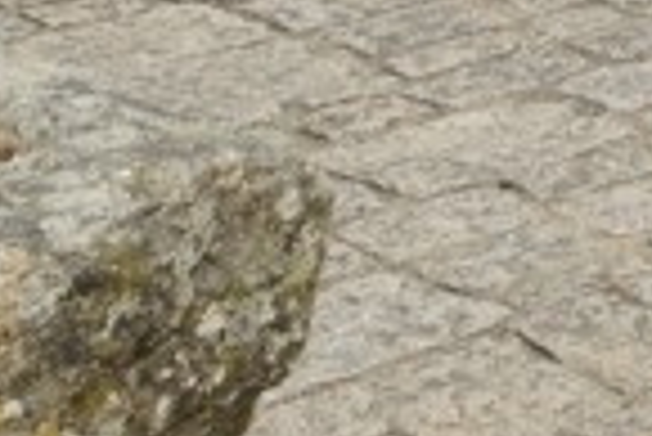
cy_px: -1020
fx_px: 3843
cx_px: 1497
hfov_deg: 8.9
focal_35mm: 212
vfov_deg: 5.9
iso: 100
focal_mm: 20
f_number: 5.6
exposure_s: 1/320
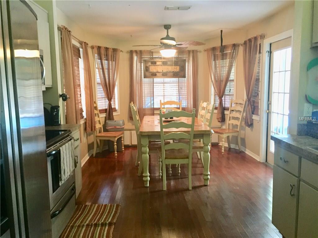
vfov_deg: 48.2
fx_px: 266
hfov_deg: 61.7
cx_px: 159
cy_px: 119
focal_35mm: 29
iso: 250
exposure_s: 1/24
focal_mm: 4.15
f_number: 2.2
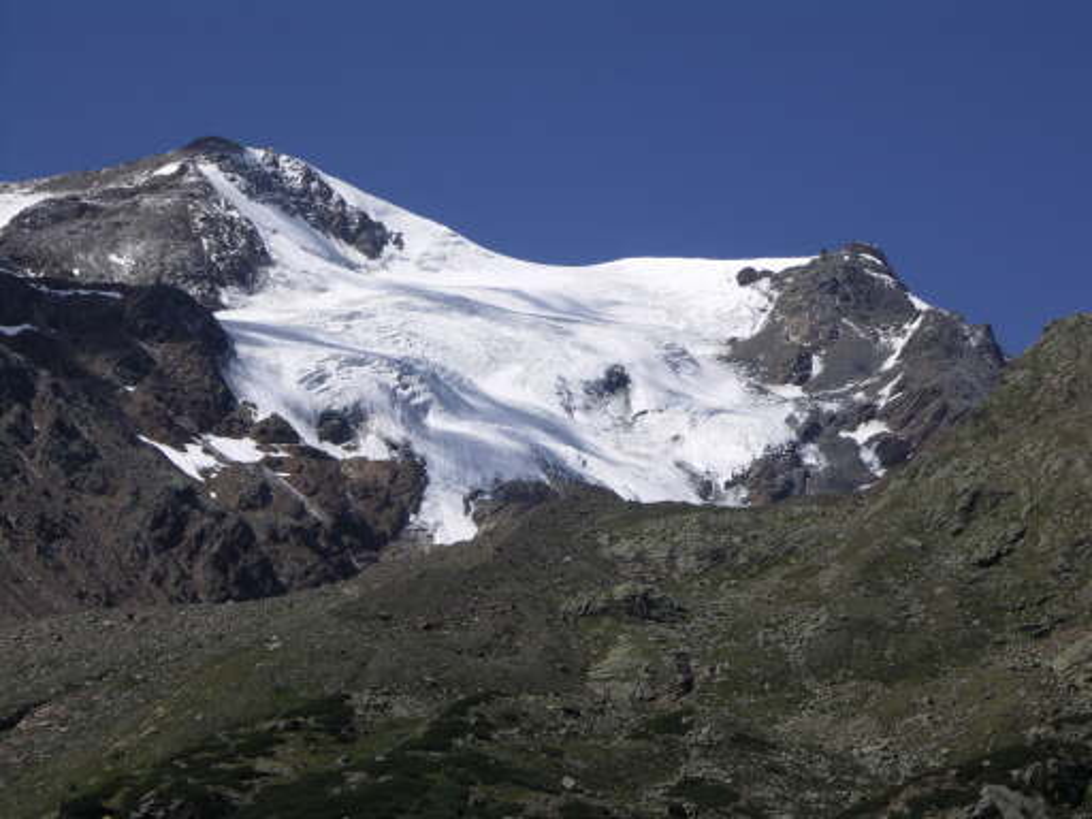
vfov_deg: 12.7
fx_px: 3691
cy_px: 410
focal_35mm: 117
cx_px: 546
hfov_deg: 16.8
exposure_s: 1/400
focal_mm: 30.3
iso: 50
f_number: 6.3
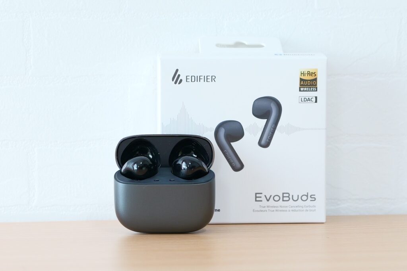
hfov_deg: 16.3
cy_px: 136
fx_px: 1425
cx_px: 204
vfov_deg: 10.9
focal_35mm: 126
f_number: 3.5
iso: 1600
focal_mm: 50
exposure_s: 1/160
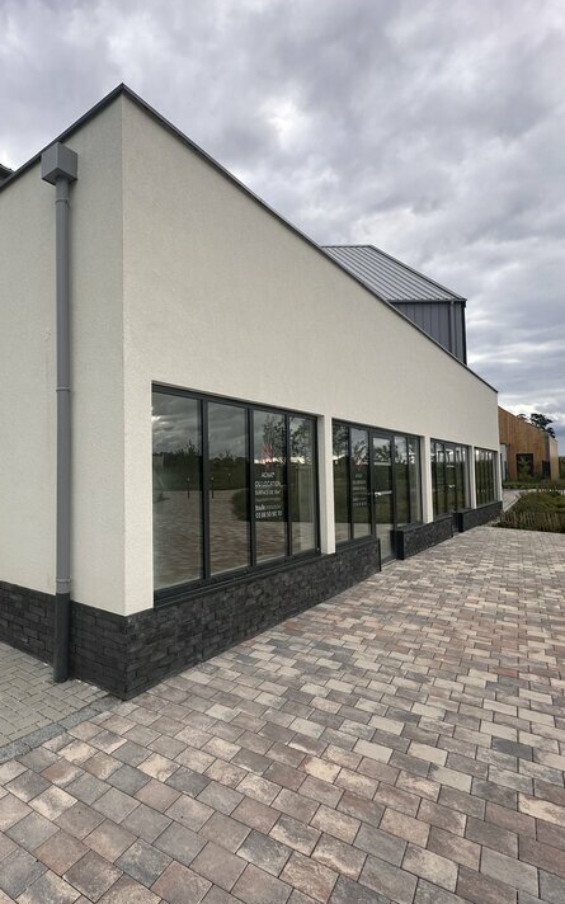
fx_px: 493
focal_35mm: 20
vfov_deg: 85.1
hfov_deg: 55.4
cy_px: 453
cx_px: 112
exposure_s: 1/988
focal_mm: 2.22
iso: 40
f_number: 2.2
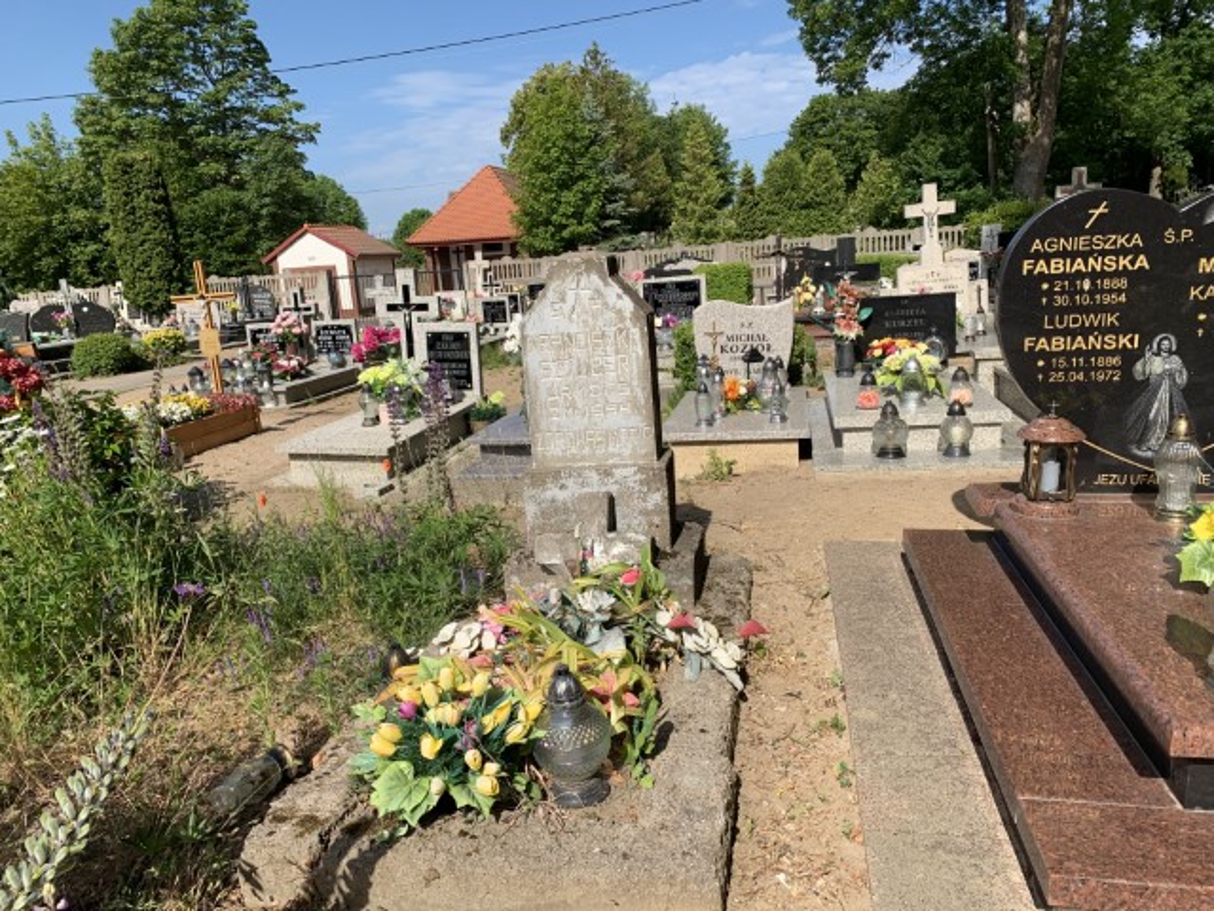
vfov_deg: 53.1
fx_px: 912
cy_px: 456
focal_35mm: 26
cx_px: 607
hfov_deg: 67.3
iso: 25
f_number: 1.8
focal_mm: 4.25
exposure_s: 1/2681
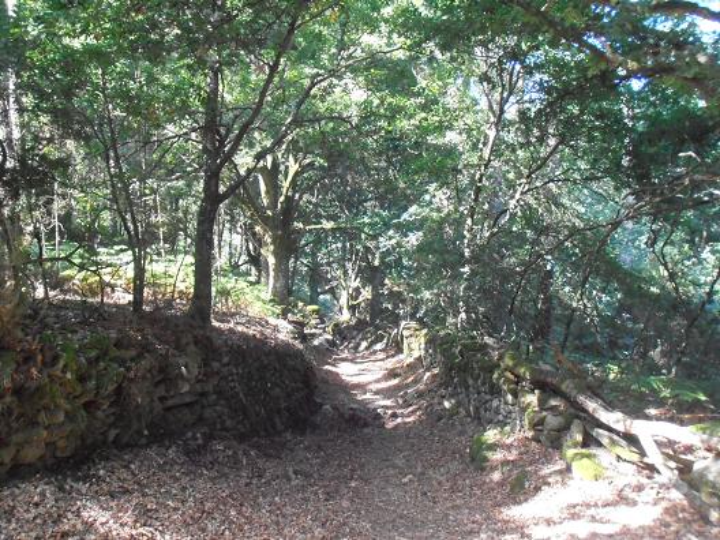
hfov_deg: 42.9
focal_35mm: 44
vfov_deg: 32.9
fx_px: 915
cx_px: 360
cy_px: 270
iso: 800
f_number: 4.2
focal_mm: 7.87
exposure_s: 1/160
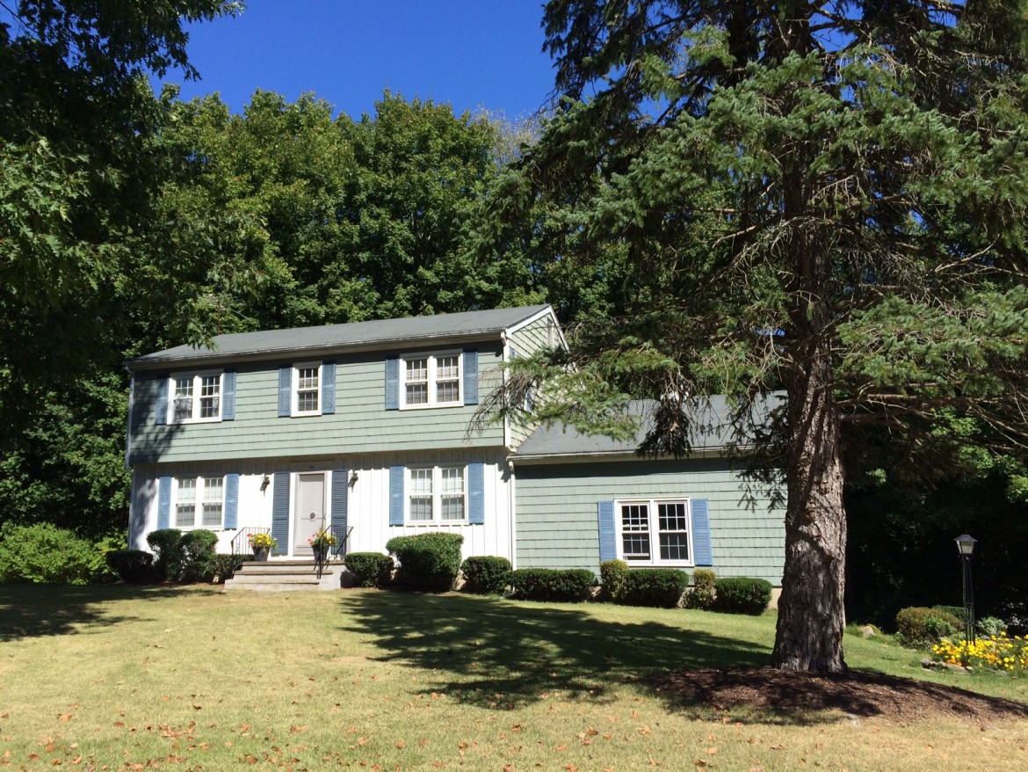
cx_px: 514
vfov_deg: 48.2
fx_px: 861
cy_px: 386
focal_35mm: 29
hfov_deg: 61.6
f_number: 2.2
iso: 32
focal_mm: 4.15
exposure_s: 1/1414
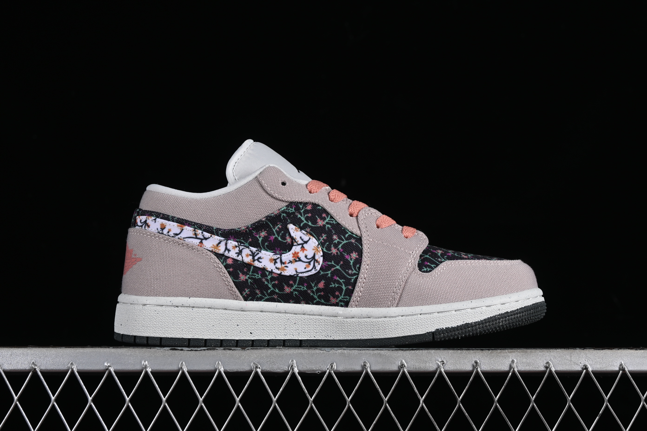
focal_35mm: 75
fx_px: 1348
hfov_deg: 27.0
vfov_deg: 18.2
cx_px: 324
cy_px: 216
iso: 160
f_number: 8
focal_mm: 50
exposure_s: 1/80
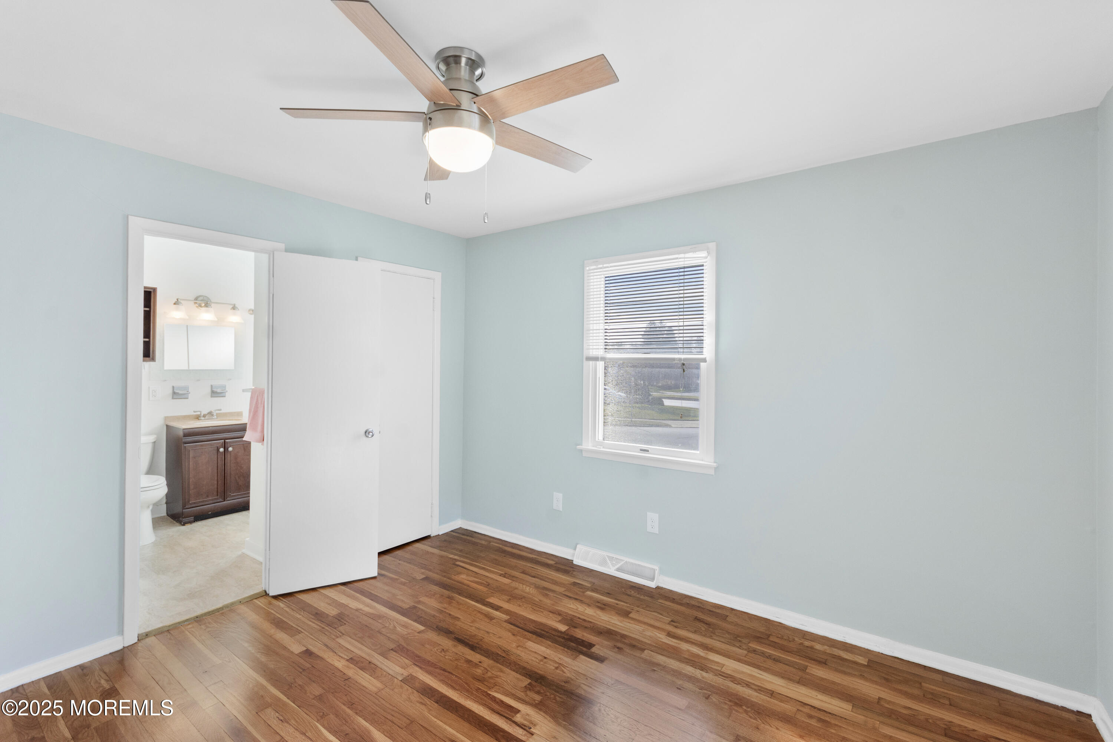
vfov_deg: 77.3
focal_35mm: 15
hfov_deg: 100.4
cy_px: 371
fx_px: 464
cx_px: 556
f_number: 8
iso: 250
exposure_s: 1/20
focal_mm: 10
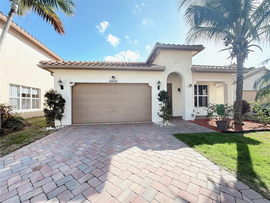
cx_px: 135
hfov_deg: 102.1
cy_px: 102
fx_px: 109
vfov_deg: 85.7
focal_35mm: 14
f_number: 2.2
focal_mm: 2.22
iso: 50
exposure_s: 1/386
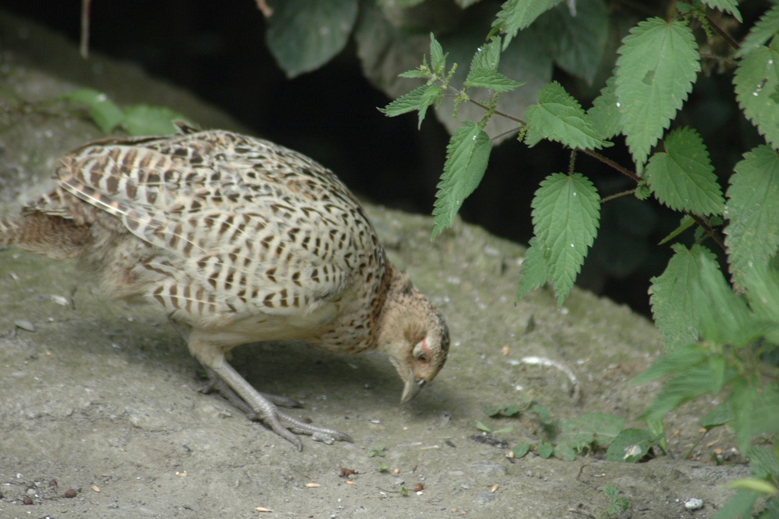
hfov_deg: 4.6
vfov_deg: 3.0
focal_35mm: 452
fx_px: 9779
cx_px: 391
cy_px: 260
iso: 400
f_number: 5.6
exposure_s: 1/250
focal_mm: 300
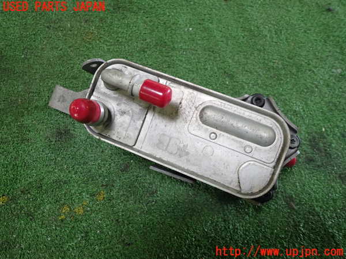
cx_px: 173
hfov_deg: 60.0
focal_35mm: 30
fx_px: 300
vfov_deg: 46.8
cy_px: 130
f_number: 2.3
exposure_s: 1/30
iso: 250
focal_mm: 5.4
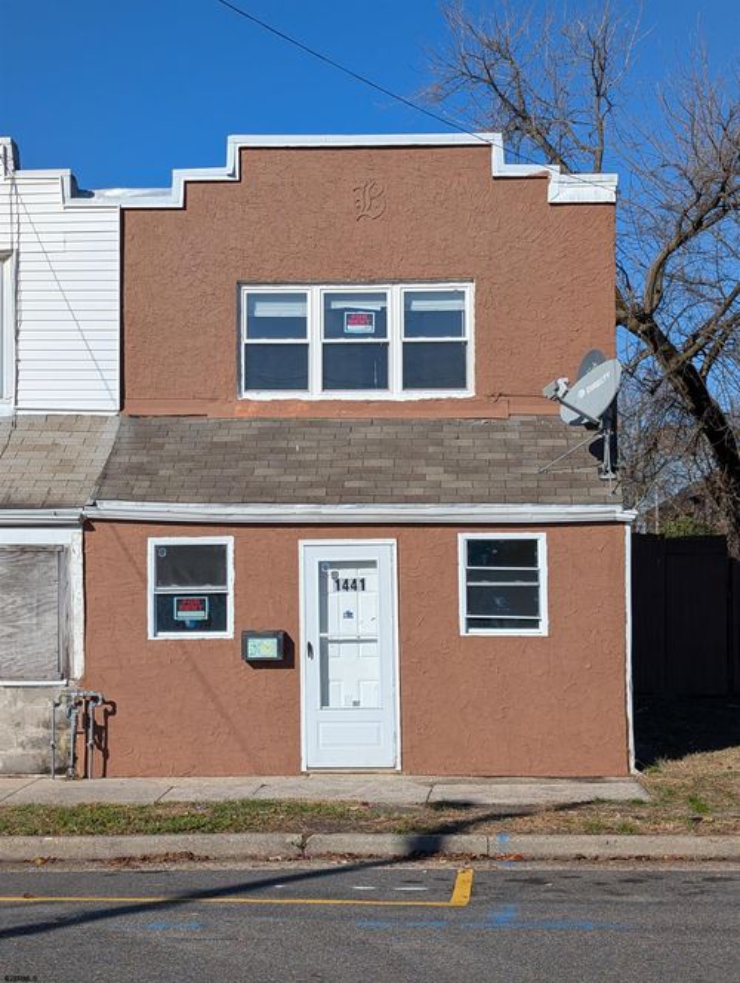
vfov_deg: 38.9
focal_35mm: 49
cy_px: 492
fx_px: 1393
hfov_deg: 29.7
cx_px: 370
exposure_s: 1/2488
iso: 20
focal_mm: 6.9
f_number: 1.68
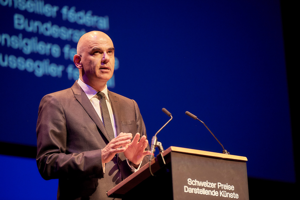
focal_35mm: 170
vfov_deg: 8.1
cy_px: 100
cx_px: 150
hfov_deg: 12.1
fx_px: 1417
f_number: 2.8
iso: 3200
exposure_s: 1/250
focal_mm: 170
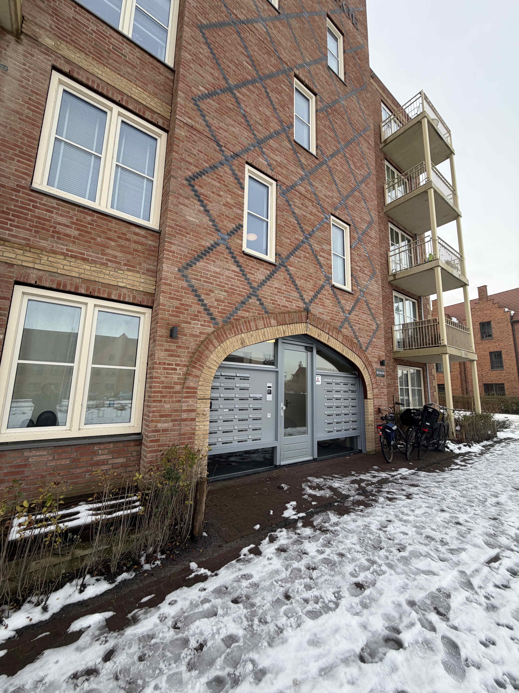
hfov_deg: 85.7
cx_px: 260
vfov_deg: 102.1
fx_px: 280
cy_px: 346
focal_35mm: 14
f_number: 2.2
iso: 40
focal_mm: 2.22
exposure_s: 1/222
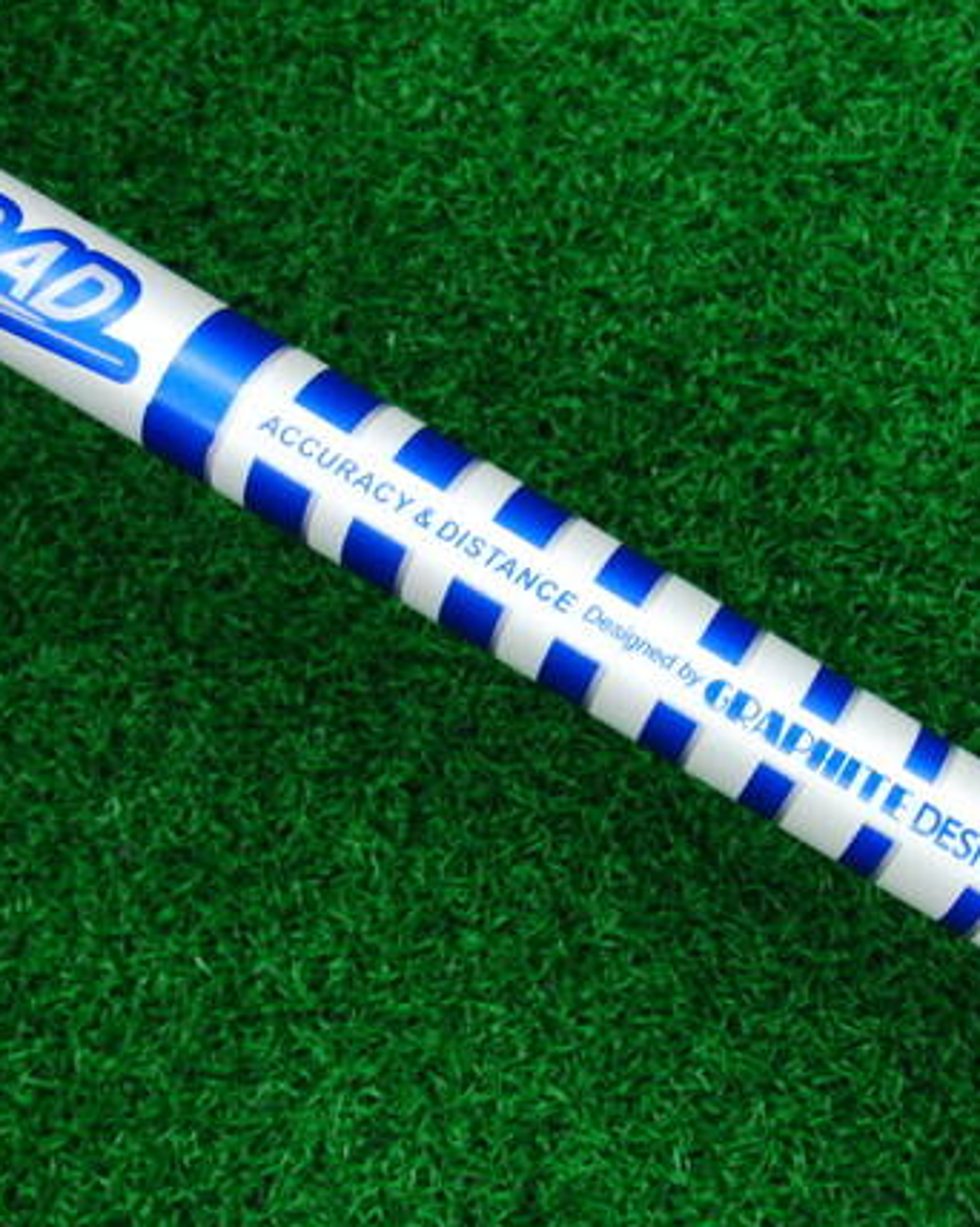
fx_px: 1959
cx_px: 628
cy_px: 682
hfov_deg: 28.0
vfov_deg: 34.7
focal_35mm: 54
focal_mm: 6.42
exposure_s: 1/60
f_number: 3.6
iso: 400
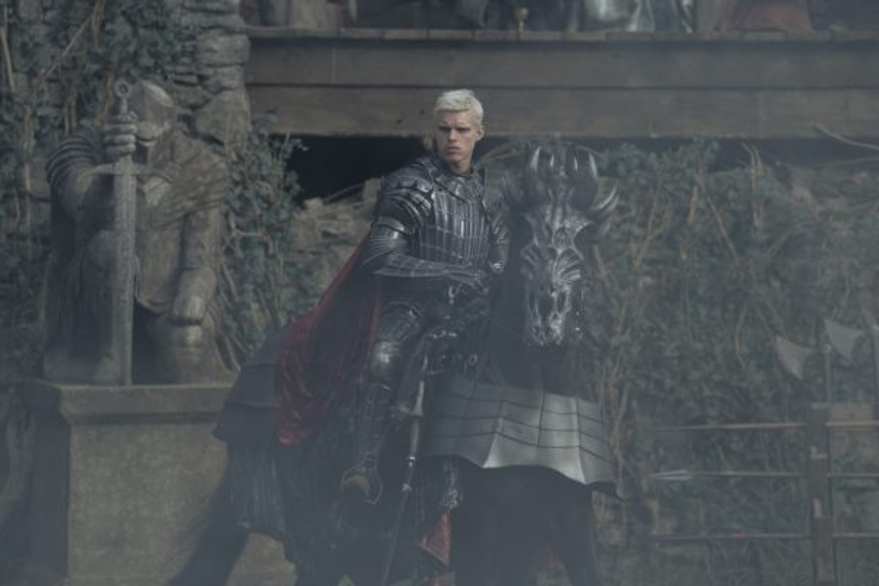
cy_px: 293
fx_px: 4883
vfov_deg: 6.9
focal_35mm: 200
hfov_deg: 10.3
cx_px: 440
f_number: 4
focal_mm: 200
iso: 400
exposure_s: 1/1000
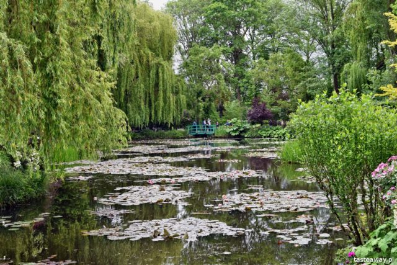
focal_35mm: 52
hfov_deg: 37.8
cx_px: 198
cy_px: 132
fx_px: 579
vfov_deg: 25.8
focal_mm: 35
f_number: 8
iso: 400
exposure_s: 1/250
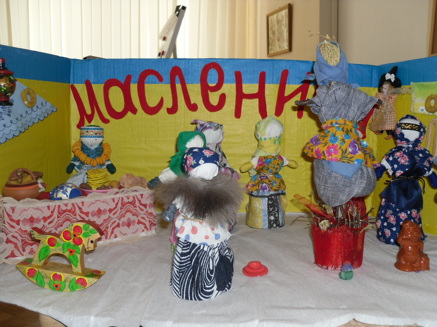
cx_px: 218
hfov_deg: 54.0
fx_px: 429
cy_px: 164
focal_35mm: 34
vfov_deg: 41.8
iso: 80
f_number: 2.8
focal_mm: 6
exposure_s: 1/45
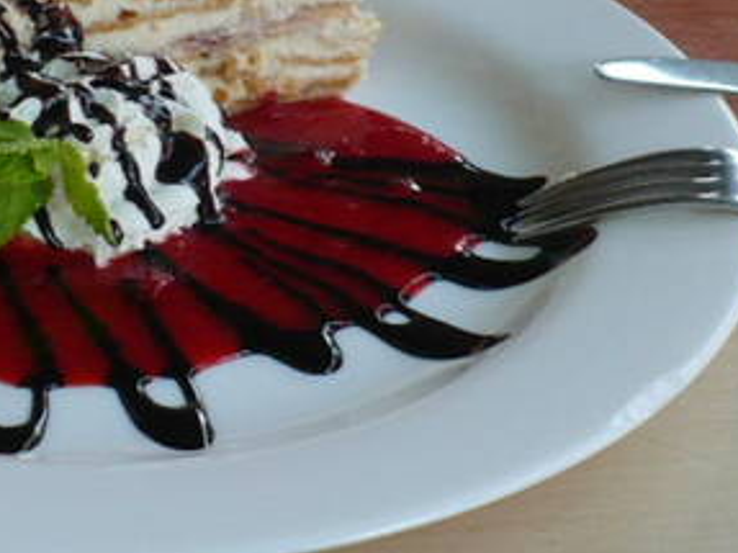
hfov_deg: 20.9
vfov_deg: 15.5
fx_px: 2003
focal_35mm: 94
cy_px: 21
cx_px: 309
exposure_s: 1/30
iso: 160
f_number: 2.8
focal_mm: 6.1
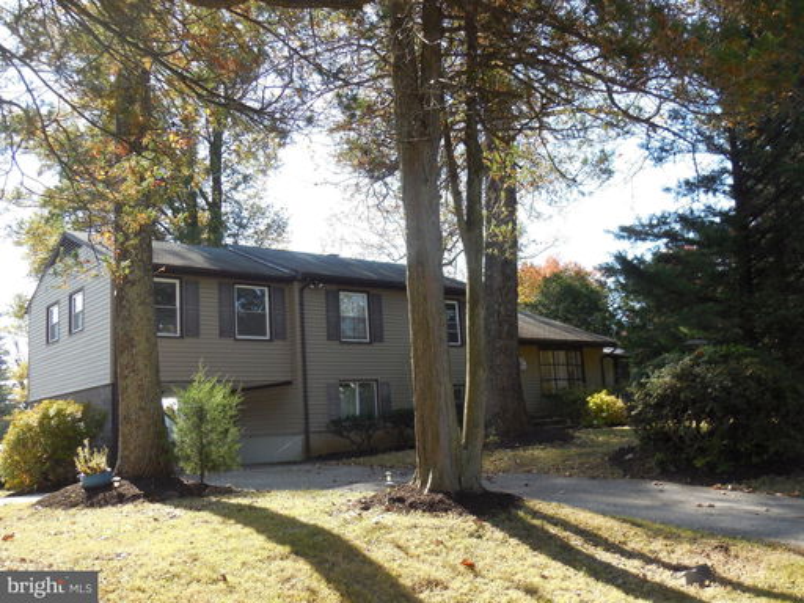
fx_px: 790
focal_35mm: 34
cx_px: 402
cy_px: 302
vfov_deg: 41.8
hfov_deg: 54.0
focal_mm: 6.1
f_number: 3.4
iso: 125
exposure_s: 1/320
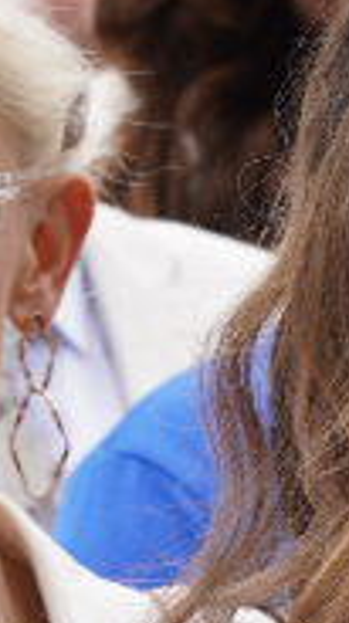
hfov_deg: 1.7
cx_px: -620
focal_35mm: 689
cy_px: 835
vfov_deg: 3.1
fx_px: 11377
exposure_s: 1/160
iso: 160
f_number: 7.1
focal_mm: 93
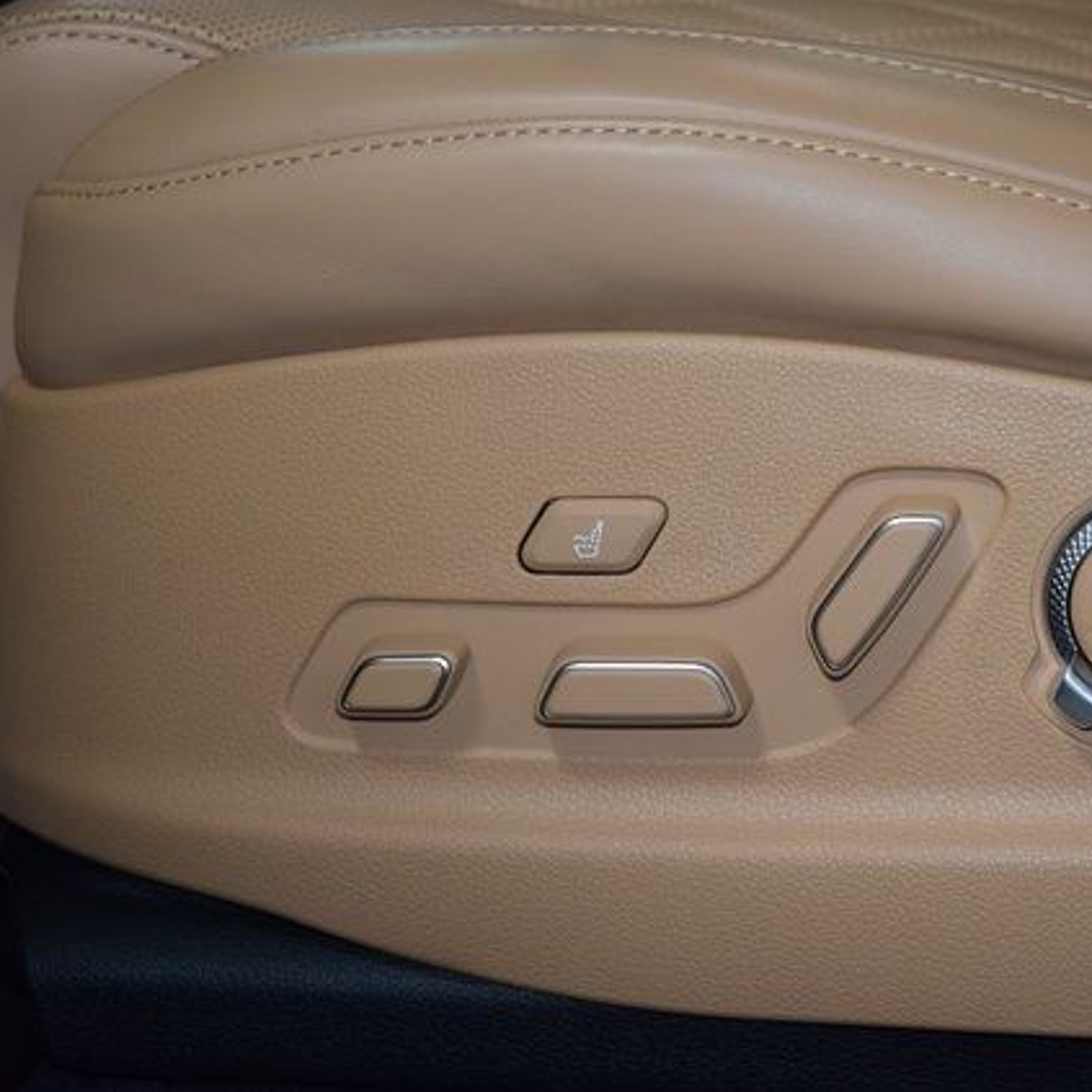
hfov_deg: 12.9
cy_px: 543
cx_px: 777
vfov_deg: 12.9
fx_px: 4818
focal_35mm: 135
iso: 900
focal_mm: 70
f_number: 4.5
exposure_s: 1/60
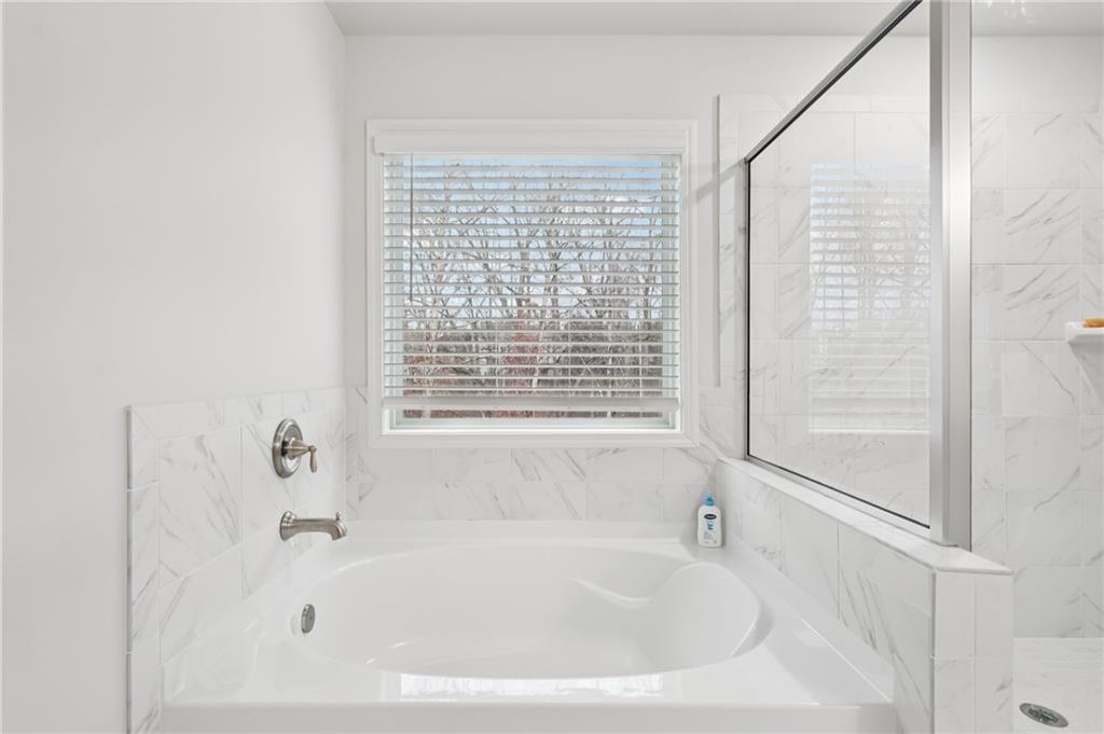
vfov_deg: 70.3
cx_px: 552
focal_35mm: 17
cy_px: 367
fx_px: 521
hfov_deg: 93.3
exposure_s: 1/20
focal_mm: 17
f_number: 8
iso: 800
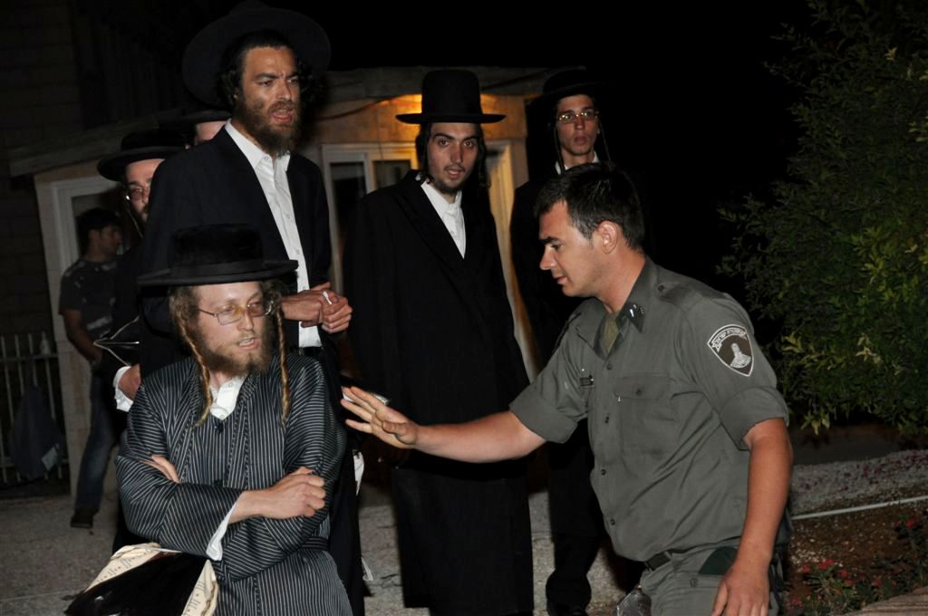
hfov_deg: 19.5
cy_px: 308
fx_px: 2703
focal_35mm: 105
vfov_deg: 13.0
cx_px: 464
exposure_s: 1/60
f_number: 5
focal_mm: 70
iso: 800
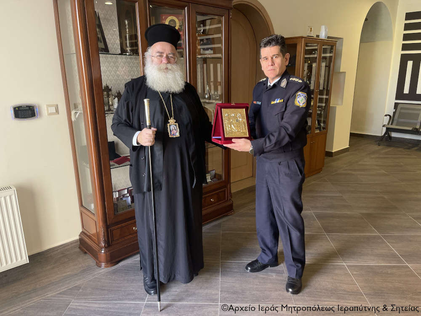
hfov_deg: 67.3
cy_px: 158
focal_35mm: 26
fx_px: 316
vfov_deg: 53.1
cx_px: 210
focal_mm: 5.1
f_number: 1.6
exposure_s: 1/100
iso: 125
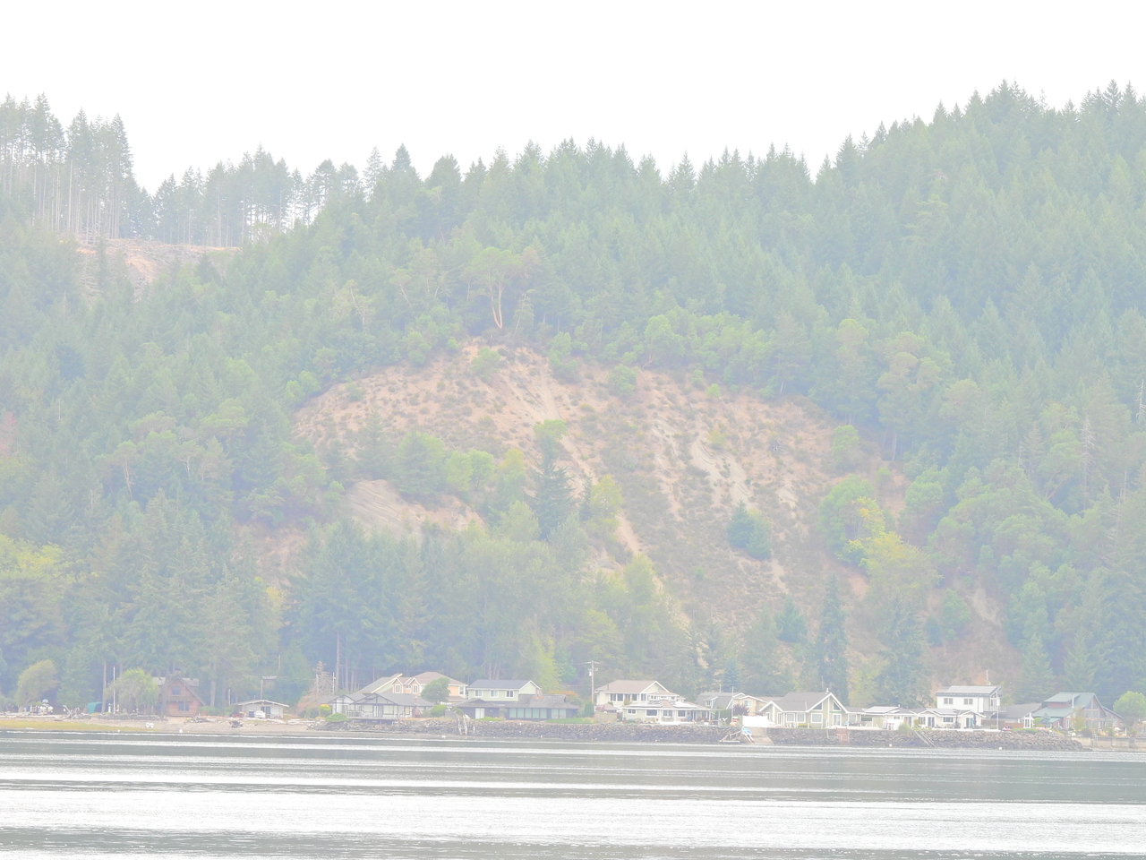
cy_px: 430
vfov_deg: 4.2
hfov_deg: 5.7
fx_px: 11587
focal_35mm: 350
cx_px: 573
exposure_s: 1/50
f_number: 8
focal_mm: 62.5
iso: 100
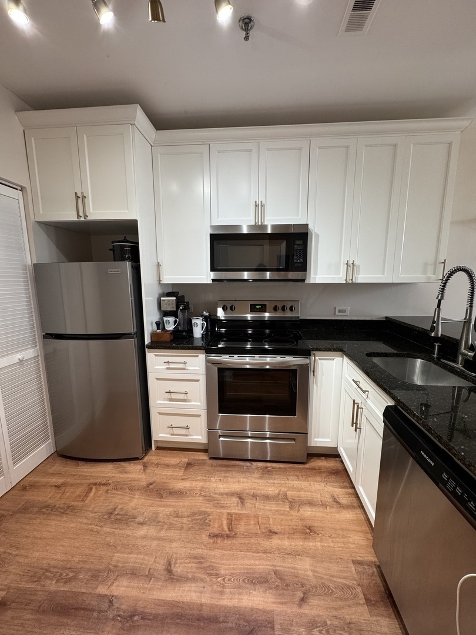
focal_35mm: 14
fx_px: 257
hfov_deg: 85.7
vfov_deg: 102.1
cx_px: 238
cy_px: 318
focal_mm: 2.22
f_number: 2.2
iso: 200
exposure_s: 1/60
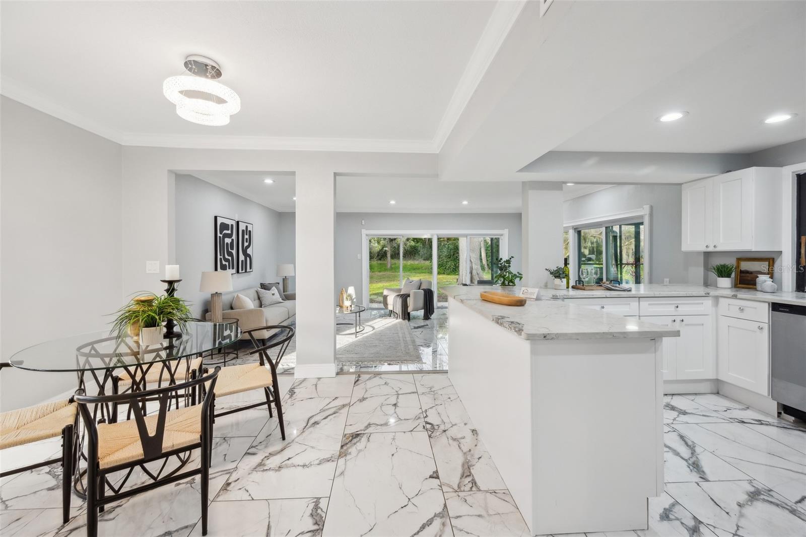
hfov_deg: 104.3
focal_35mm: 14
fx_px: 313
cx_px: 403
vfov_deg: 81.2
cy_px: 268
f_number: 7.1
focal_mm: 14
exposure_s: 1/50
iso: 500
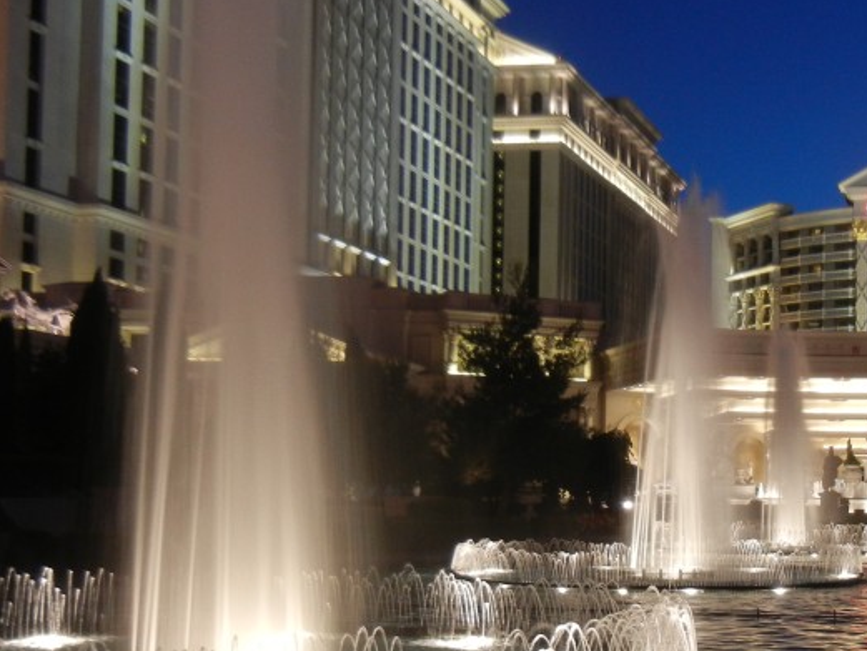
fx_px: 1478
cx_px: 770
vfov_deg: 24.7
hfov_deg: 31.3
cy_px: 443
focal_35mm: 59
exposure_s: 1/6.8
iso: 200
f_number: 3.5
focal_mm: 5.4
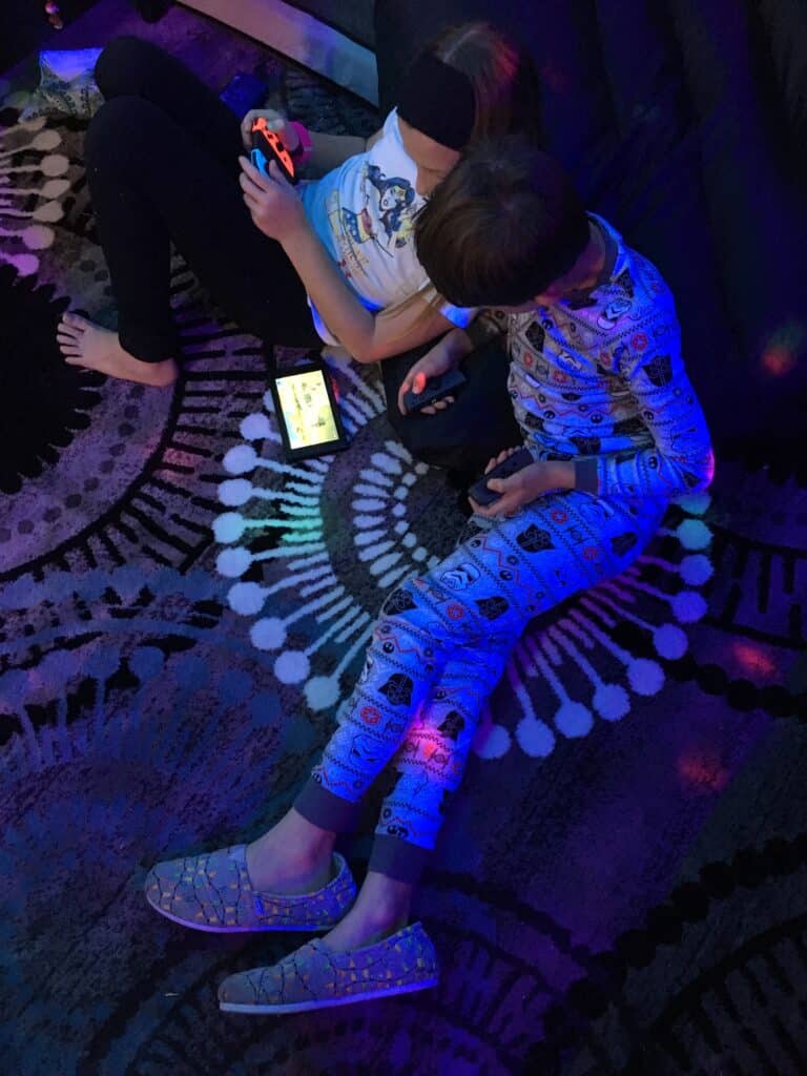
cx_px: 404
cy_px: 538
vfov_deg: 61.7
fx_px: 901
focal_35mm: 29
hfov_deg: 48.2
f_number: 2.2
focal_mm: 4.15
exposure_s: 1/15
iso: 250
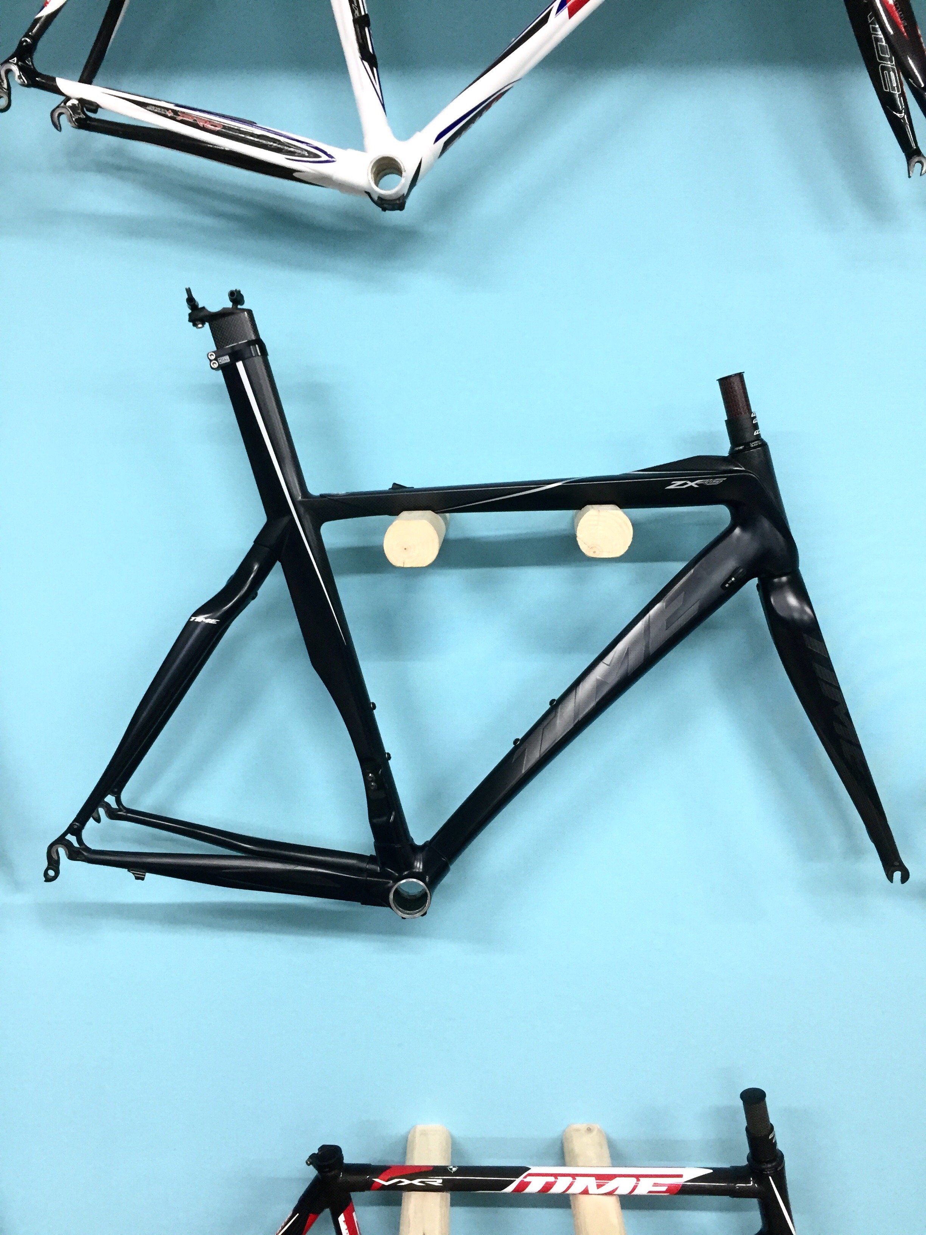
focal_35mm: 29
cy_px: 618
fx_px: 1034
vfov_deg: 61.7
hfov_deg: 48.2
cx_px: 463
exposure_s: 1/30
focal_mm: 4.15
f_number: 2.2
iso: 125
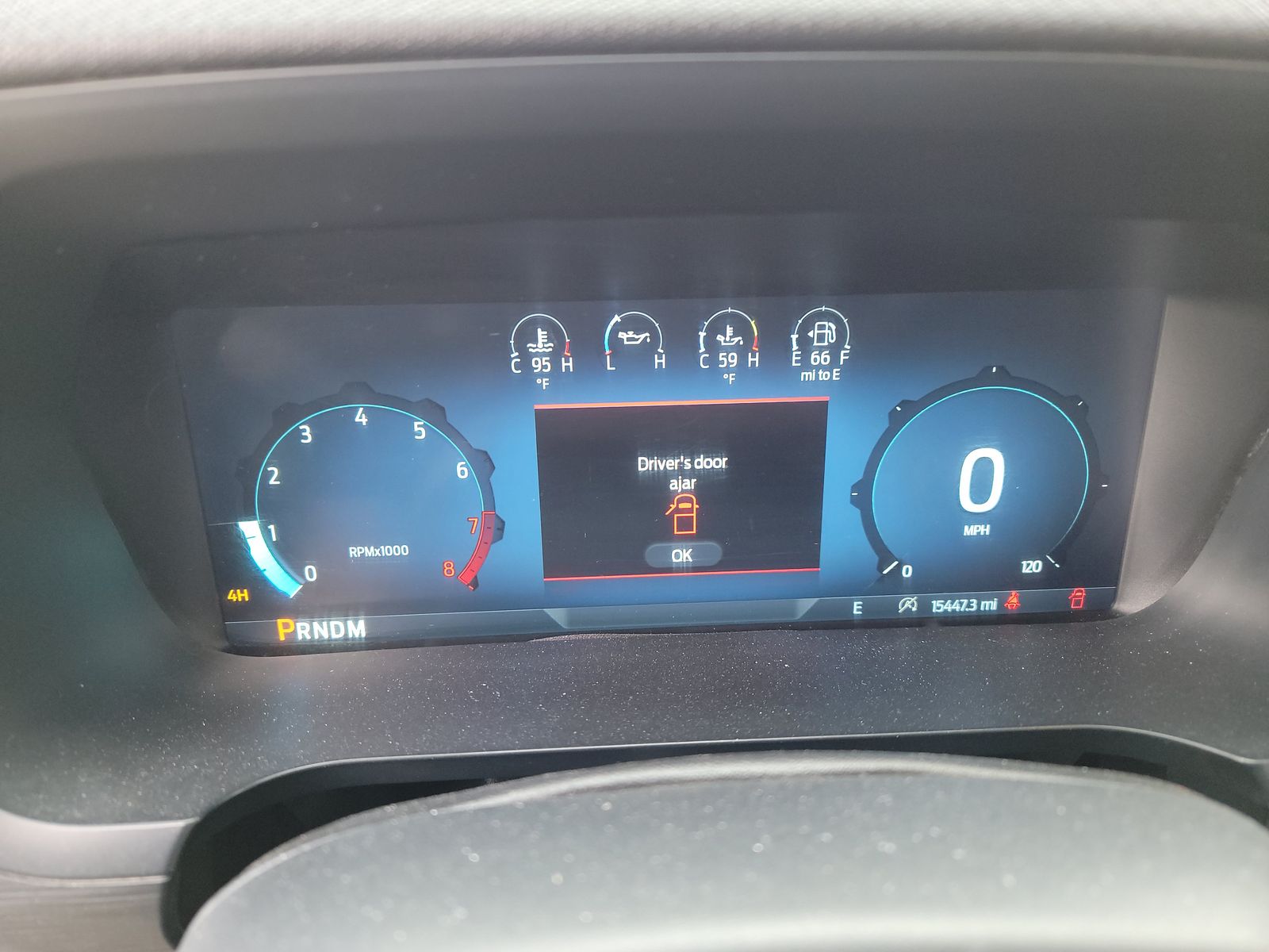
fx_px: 880
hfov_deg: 71.6
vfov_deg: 56.8
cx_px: 634
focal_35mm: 24
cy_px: 476
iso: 529
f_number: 1.8
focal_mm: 6.7
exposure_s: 1/59
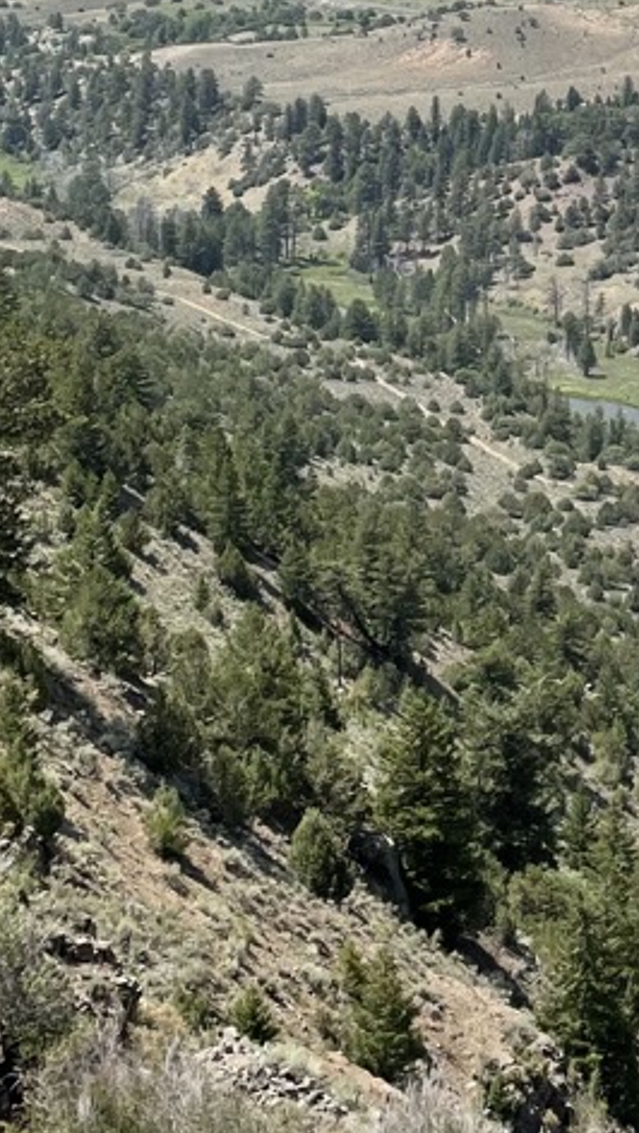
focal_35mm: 96
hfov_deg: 12.5
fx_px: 2888
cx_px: 627
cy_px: 156
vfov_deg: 21.8
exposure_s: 1/4132
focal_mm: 4.2
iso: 32
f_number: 1.6
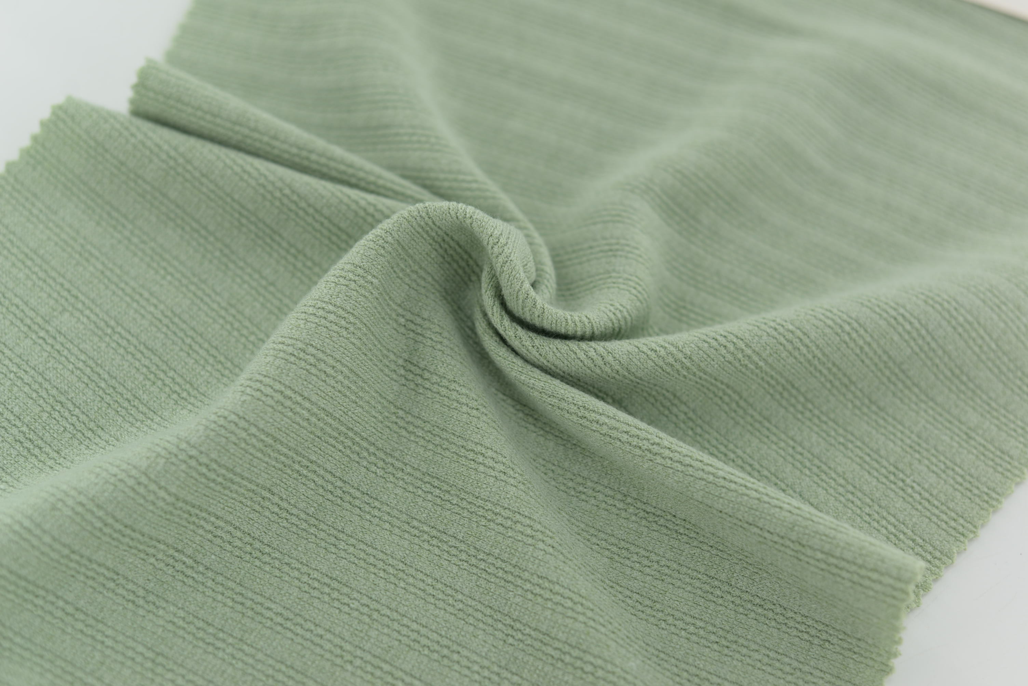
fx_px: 1428
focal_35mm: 50
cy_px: 343
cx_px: 514
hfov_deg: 39.6
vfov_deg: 27.0
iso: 100
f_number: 3.5
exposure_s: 1/200
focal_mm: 50
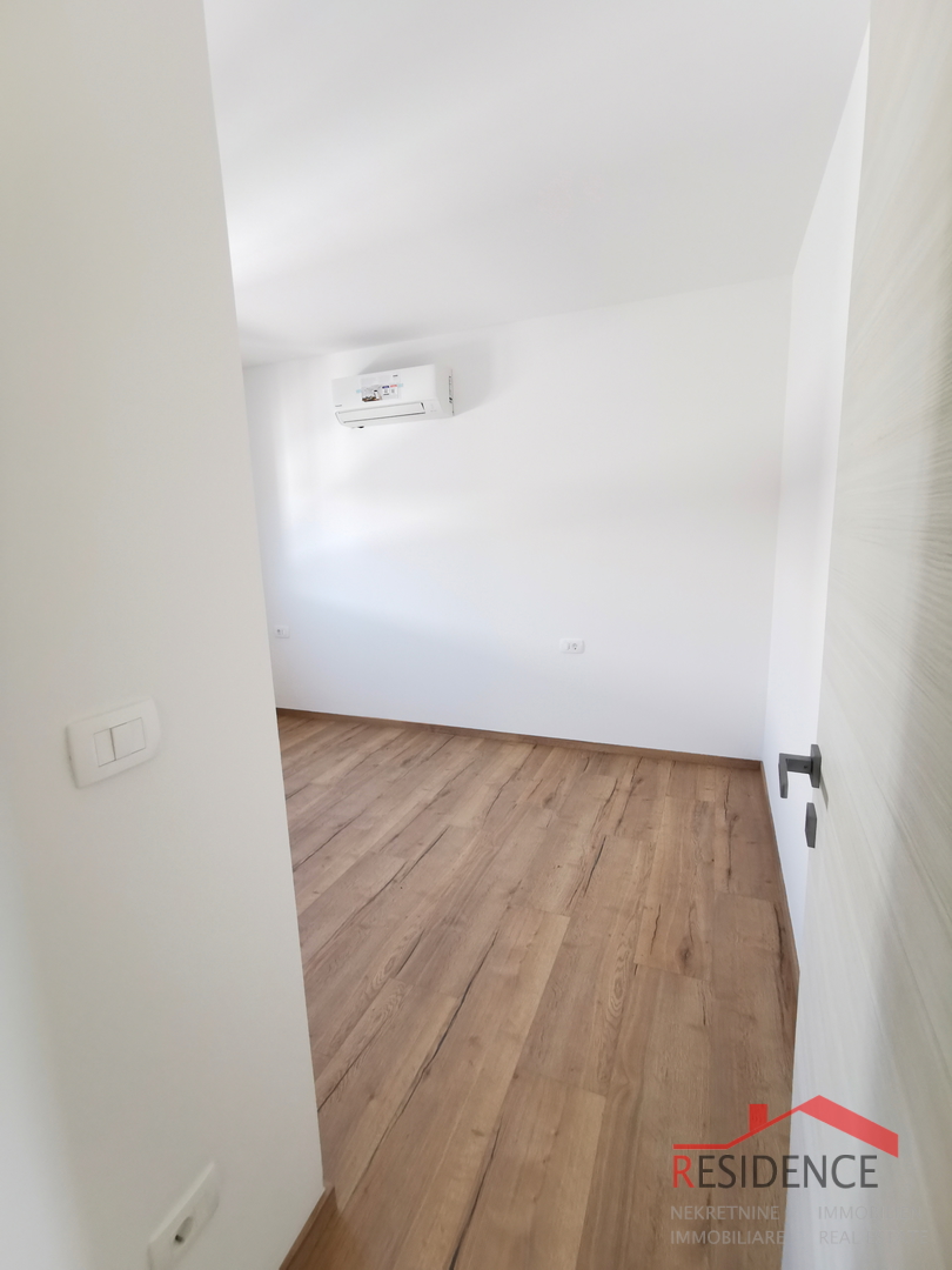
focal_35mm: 16
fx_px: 587
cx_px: 476
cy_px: 635
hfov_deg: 78.1
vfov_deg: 94.5
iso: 160
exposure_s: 1/40
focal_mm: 2.35
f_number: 2.2
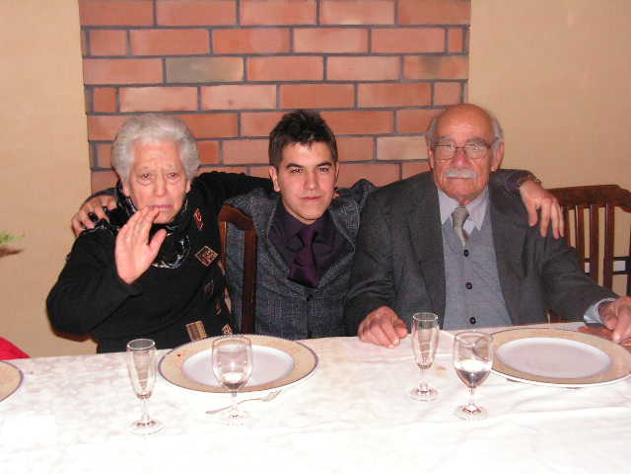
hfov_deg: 41.2
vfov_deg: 31.5
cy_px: 237
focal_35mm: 46
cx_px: 316
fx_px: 839
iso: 200
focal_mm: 7.8
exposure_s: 1/40
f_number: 3.2
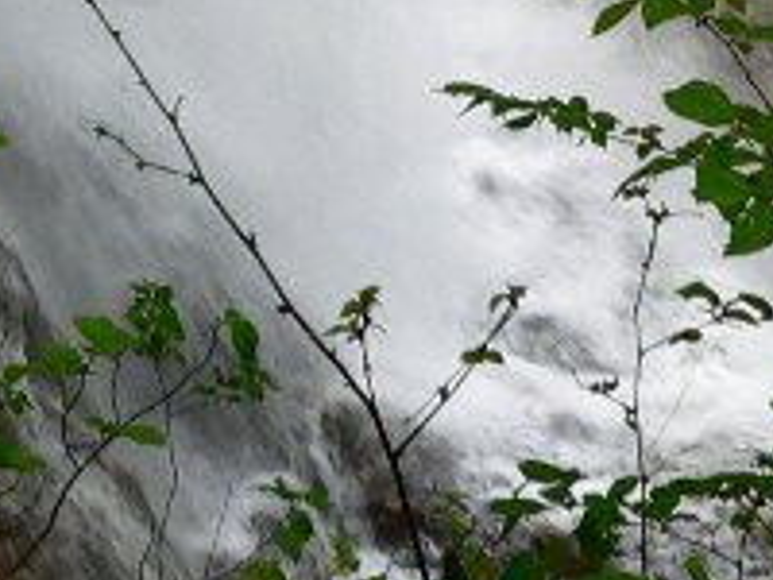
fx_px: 3216
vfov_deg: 9.8
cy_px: -468
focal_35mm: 144
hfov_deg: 13.7
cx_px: 267
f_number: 2.8
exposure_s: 1/40
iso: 200
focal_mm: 6
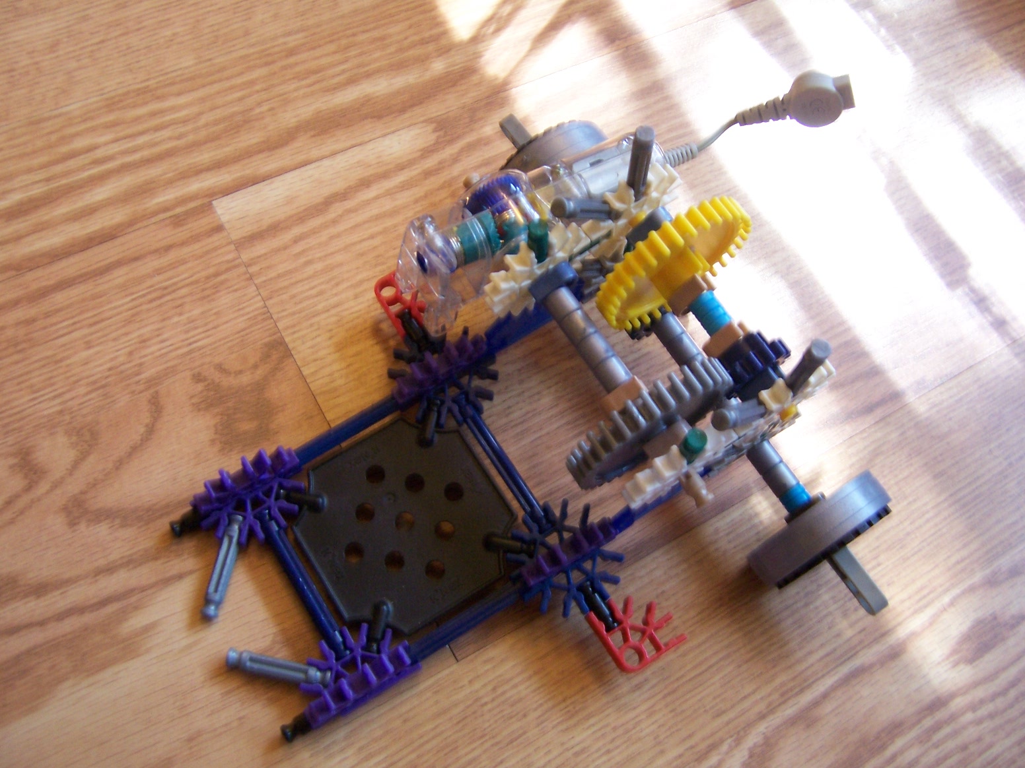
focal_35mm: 33
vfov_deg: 42.9
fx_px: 977
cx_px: 512
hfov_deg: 55.4
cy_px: 384
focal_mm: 5.5
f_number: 3.4
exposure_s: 1/15
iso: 140
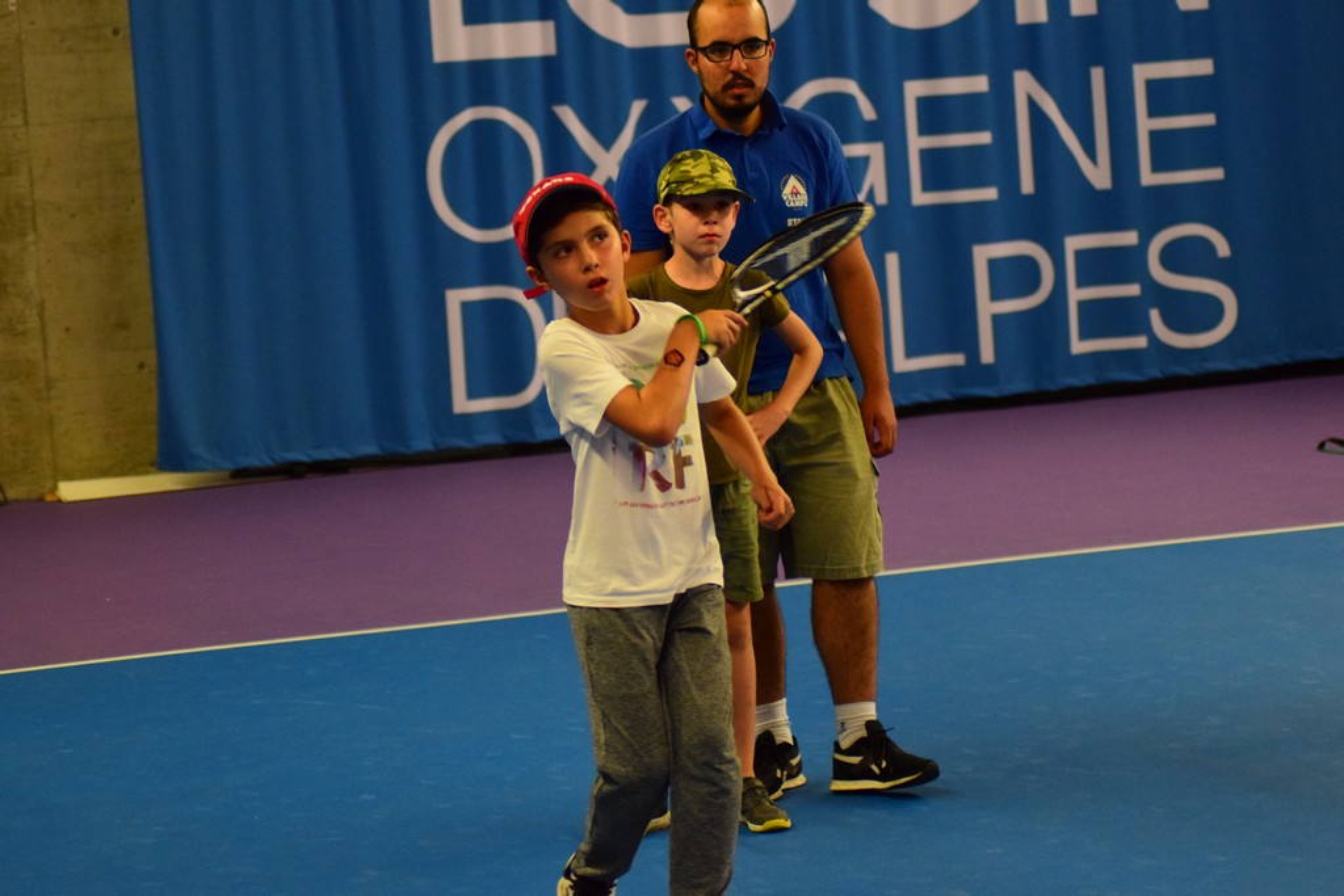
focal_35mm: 105
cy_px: 448
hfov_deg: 19.5
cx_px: 672
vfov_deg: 13.0
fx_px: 3920
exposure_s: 1/320
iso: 3200
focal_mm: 70
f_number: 4
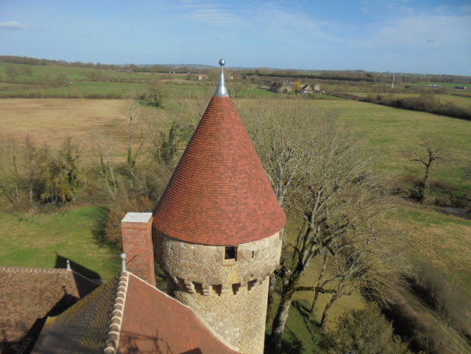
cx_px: 236
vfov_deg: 53.1
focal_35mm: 26
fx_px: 354
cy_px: 177
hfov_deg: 67.3
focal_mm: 4.6
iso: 100
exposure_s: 1/1000
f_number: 3.5
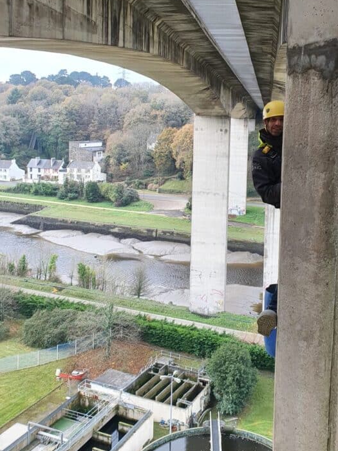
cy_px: 156
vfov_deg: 48.3
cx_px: 216
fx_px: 495
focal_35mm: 38
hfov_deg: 37.4
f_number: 2.4
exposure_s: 1/100
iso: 80
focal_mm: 4.32
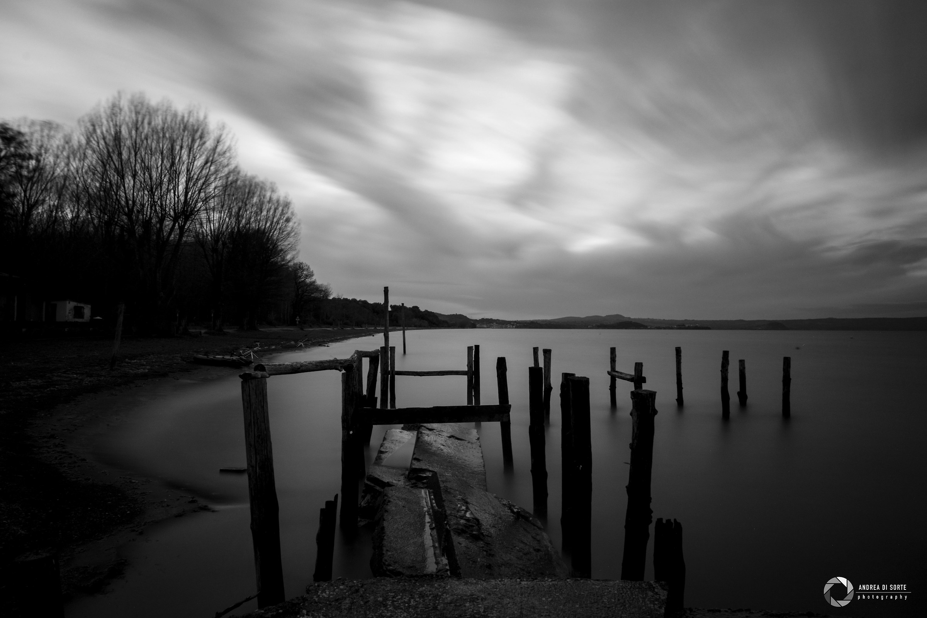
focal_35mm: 21
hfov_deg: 81.2
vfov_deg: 59.5
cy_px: 309
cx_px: 464
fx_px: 541
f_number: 8
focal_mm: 21
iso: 64
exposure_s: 198
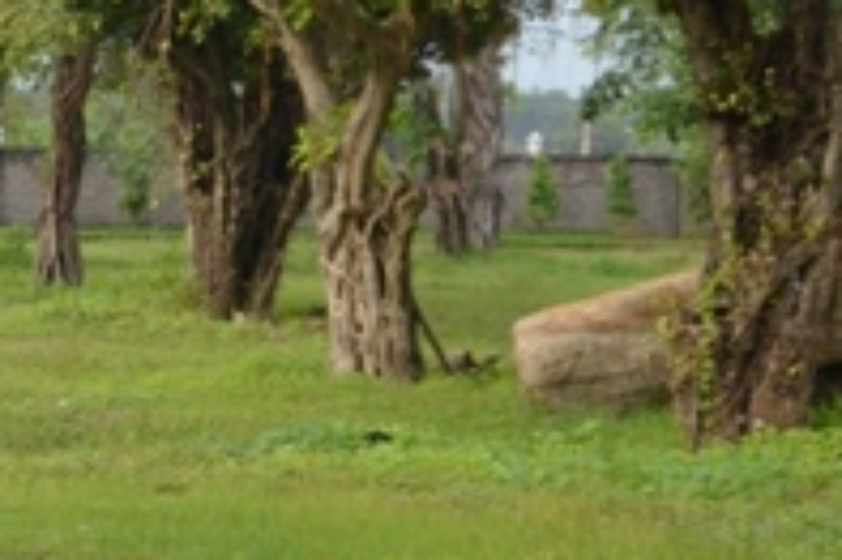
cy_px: 233
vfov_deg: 8.2
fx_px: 3926
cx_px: -457
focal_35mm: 168
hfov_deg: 11.7
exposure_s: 1/250
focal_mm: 34
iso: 320
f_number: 9
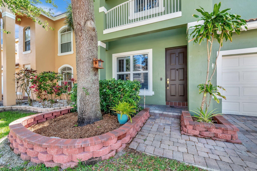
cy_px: 86
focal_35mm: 15
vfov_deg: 77.3
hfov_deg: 100.4
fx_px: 107
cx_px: 128
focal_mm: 10
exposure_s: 1/160
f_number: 8
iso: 640
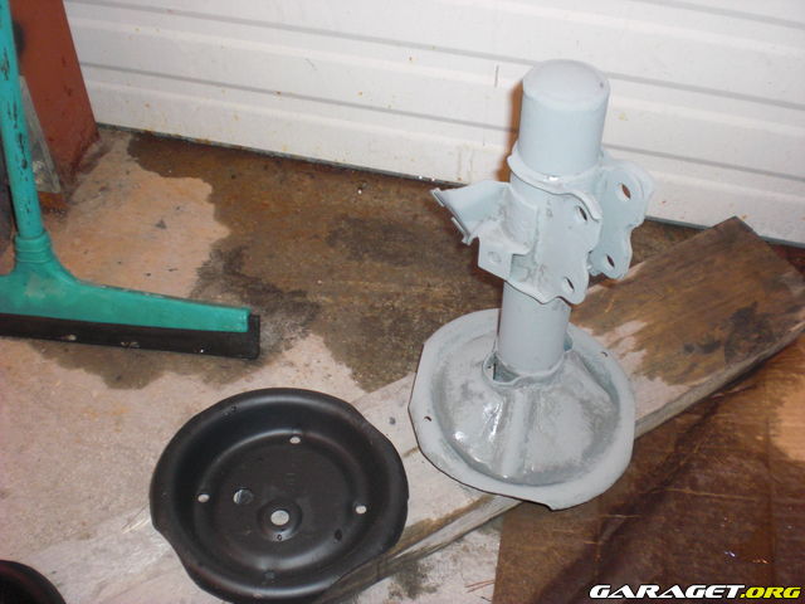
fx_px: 884
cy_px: 302
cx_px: 402
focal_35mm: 38
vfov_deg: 37.7
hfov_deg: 49.0
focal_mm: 6.3
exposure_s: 1/60
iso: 200
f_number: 3.1
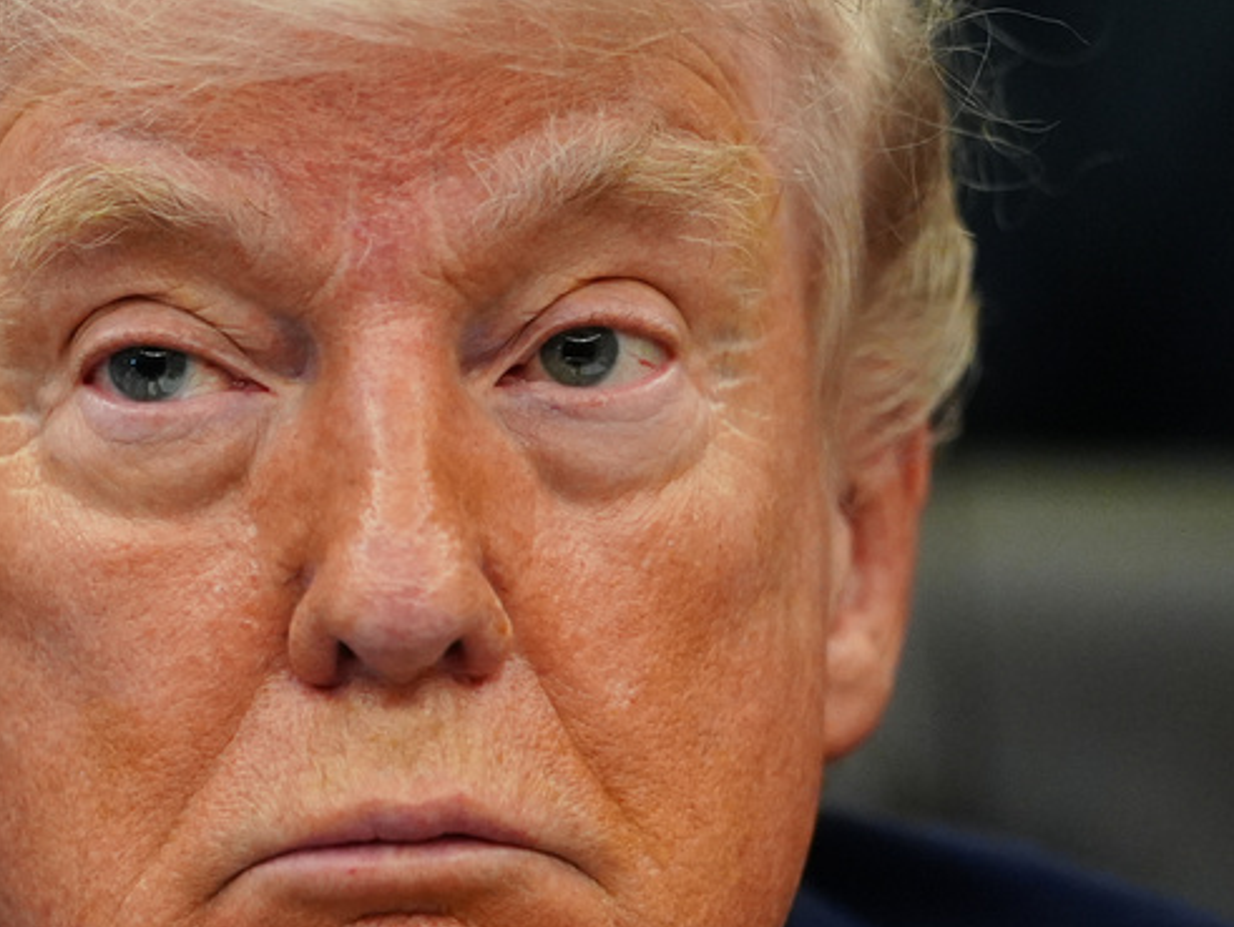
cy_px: 746
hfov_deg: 4.4
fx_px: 16089
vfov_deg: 3.3
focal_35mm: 451
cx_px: 256
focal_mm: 150
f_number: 2
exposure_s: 1/500
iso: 2500
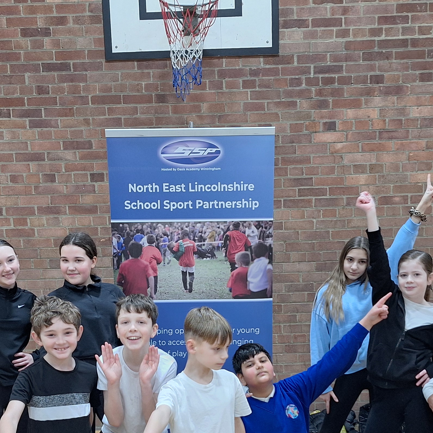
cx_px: 207
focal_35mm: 52
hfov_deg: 32.8
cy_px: 351
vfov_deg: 31.9
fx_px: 736
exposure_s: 1/50
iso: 80
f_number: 1.8
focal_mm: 5.54
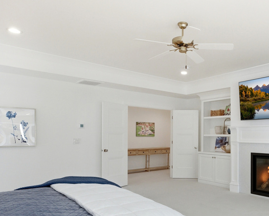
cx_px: 192
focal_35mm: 29
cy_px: 136
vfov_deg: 49.6
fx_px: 230
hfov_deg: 58.4
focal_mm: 16.5
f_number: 5
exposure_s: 1/6400
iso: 1600
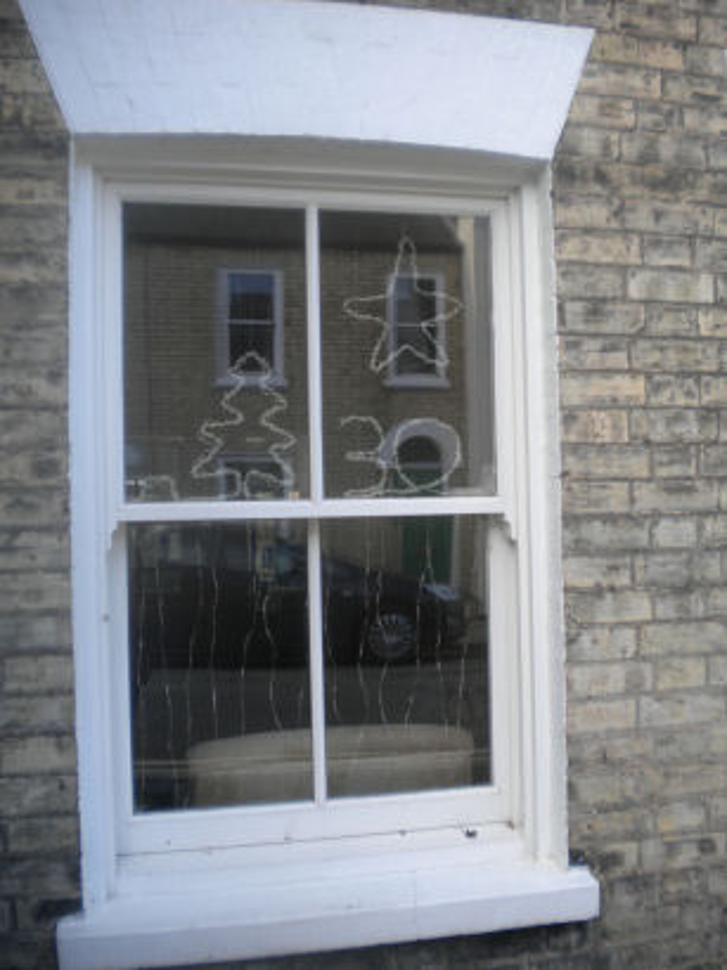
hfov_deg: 40.7
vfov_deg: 52.7
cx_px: 364
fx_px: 981
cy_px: 485
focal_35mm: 35
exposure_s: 1/104
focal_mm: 6.3
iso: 80
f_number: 3.1
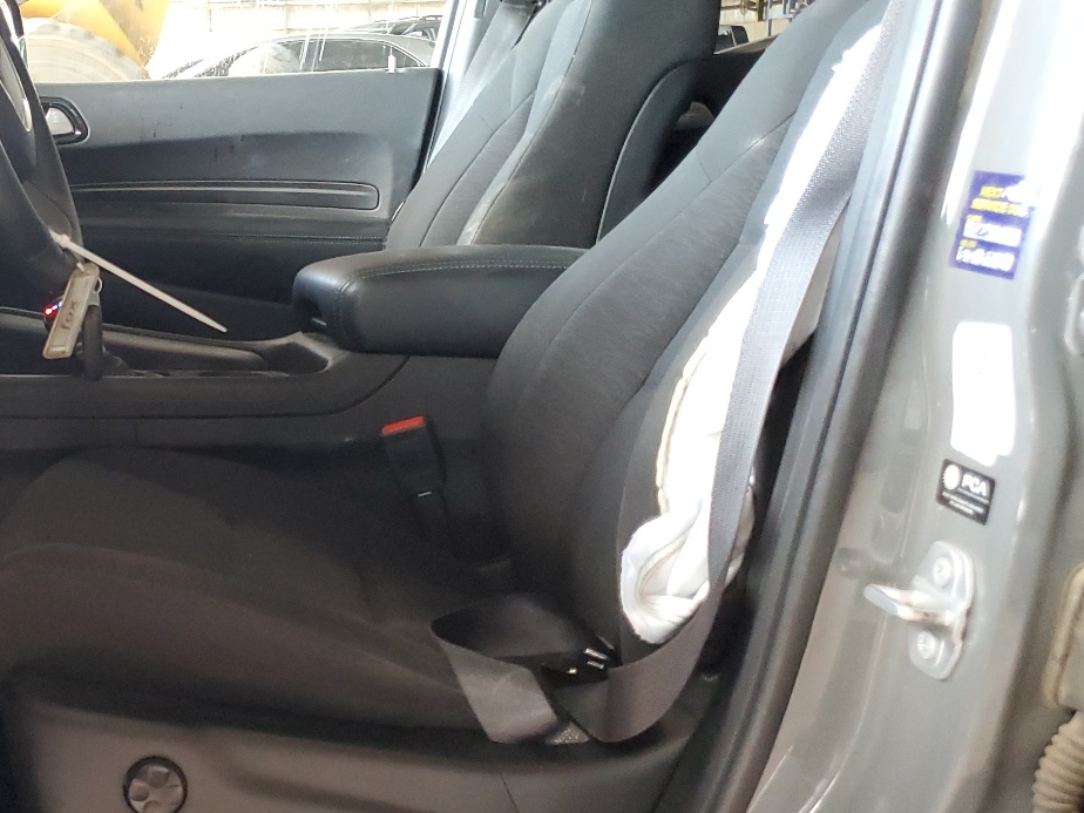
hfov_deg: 39.8
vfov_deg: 32.2
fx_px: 1409
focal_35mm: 45
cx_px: 167
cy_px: 435
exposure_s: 1/60.2
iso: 349
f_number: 1.5
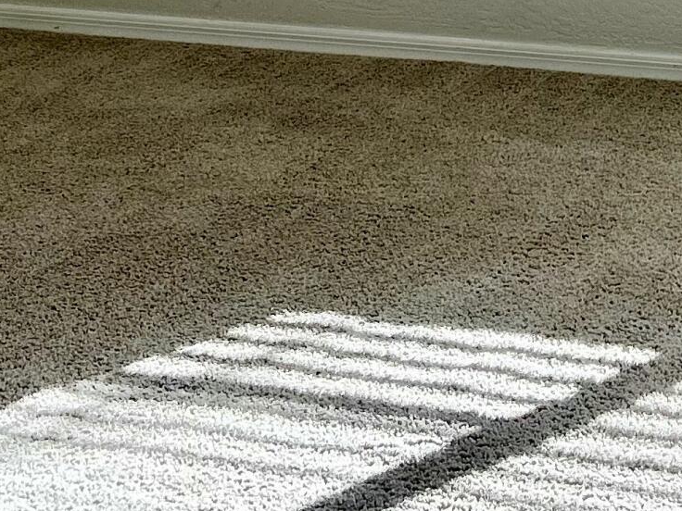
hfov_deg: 17.5
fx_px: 2088
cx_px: 867
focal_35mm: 106
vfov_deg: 12.3
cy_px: -517
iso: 50
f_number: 1.5
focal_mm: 5.7
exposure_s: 1/355
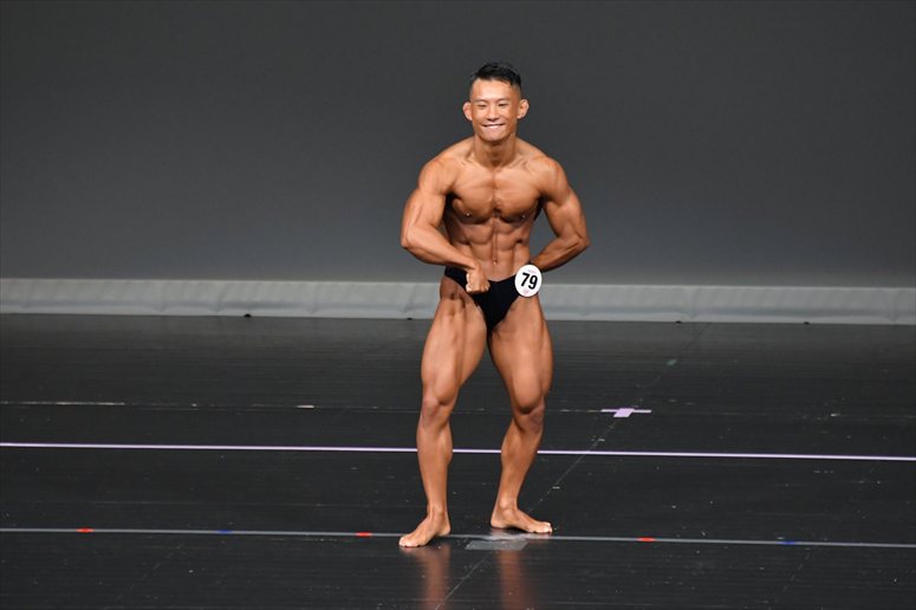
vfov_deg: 3.7
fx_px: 9537
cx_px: 458
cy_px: 305
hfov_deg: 5.5
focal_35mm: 375
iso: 4000
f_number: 5.6
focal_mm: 250
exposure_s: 1/400
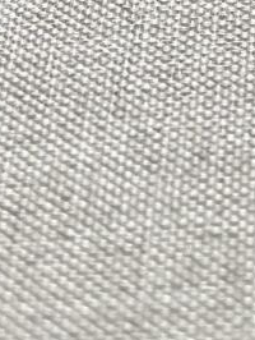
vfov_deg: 9.2
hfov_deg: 8.5
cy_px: -690
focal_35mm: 169
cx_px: 419
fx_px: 1657
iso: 125
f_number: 1.6
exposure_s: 1/121
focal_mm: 5.1
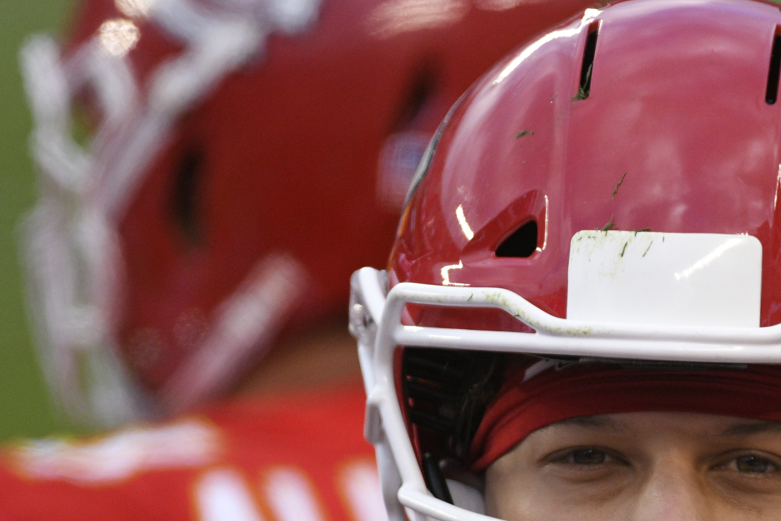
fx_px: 24298
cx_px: 642
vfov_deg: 1.2
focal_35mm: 1120
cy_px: 455
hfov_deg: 1.8
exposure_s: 1/1600
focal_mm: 400
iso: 1250
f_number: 4
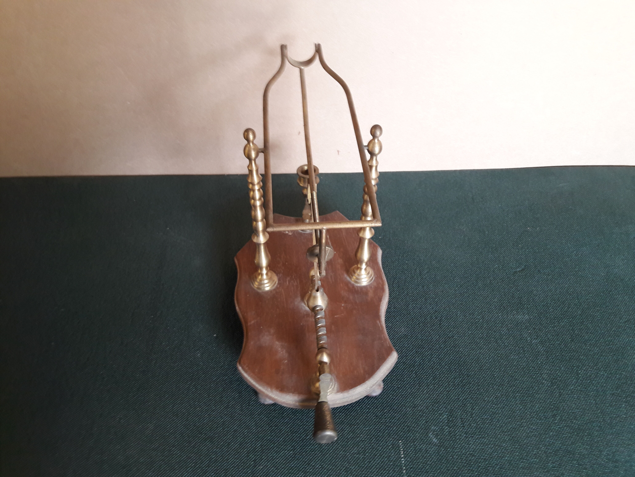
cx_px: 318
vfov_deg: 49.7
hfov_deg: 63.4
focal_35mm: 28
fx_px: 514
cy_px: 238
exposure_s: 1/33
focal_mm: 3.7
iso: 80
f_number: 1.9
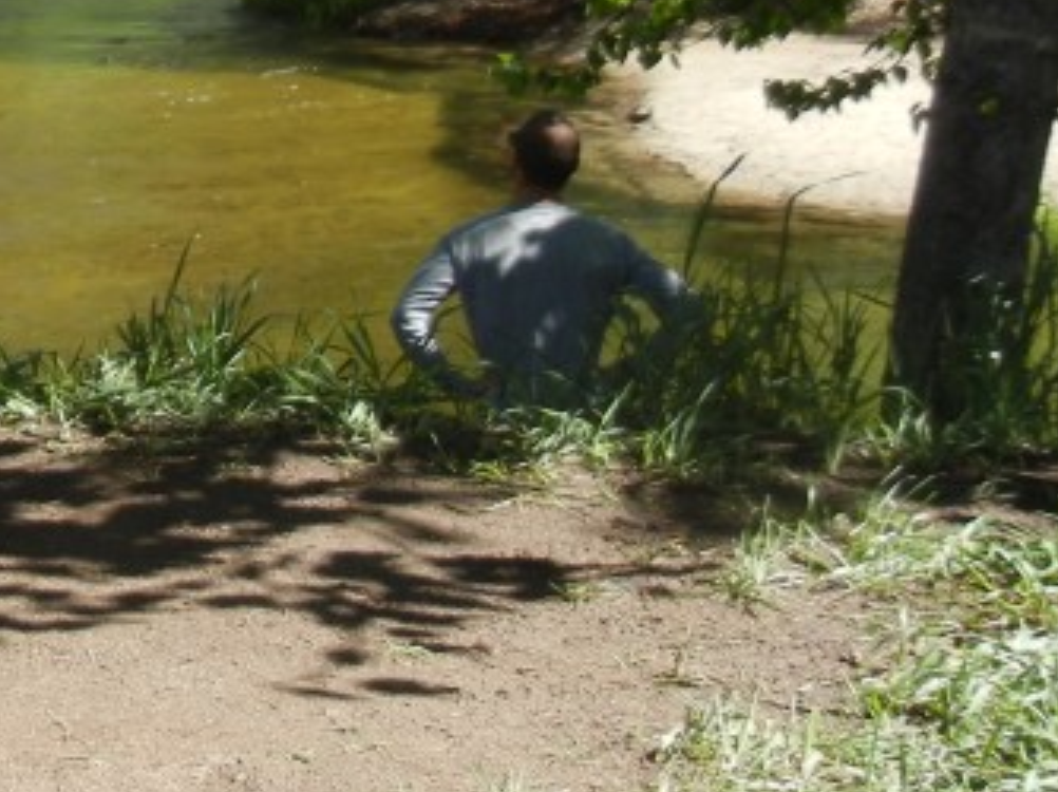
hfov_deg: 19.5
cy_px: -98
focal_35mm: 92
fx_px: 2810
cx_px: -361
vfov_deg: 15.6
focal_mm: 5.4
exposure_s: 1/431
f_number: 3.5
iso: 160
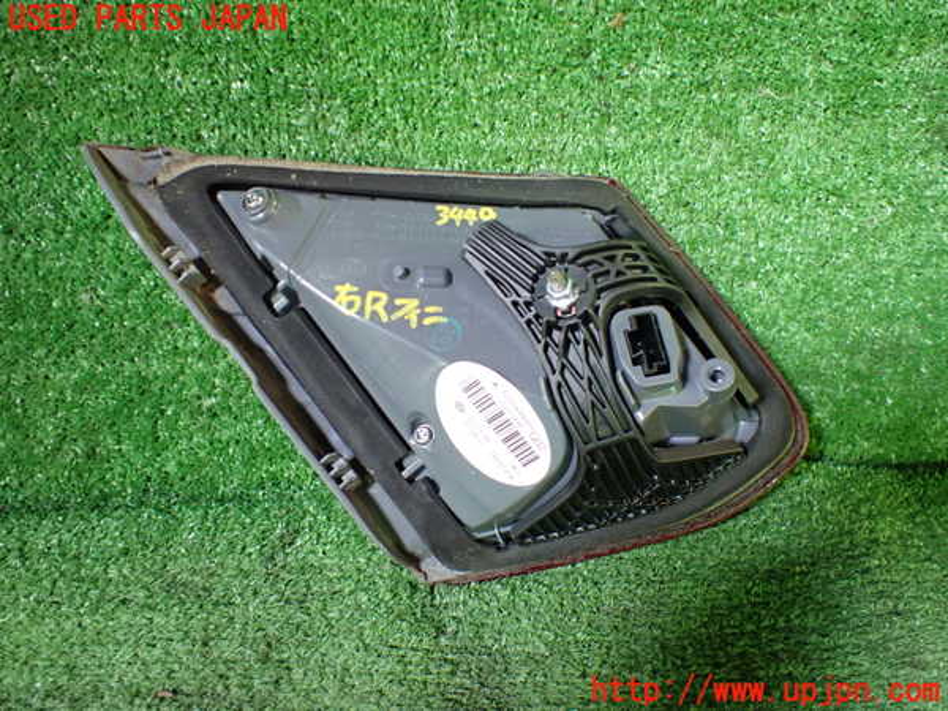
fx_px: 822
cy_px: 356
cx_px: 474
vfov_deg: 46.8
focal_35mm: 30
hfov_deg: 60.0
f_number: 2.3
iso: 800
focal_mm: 5.4
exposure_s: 1/40
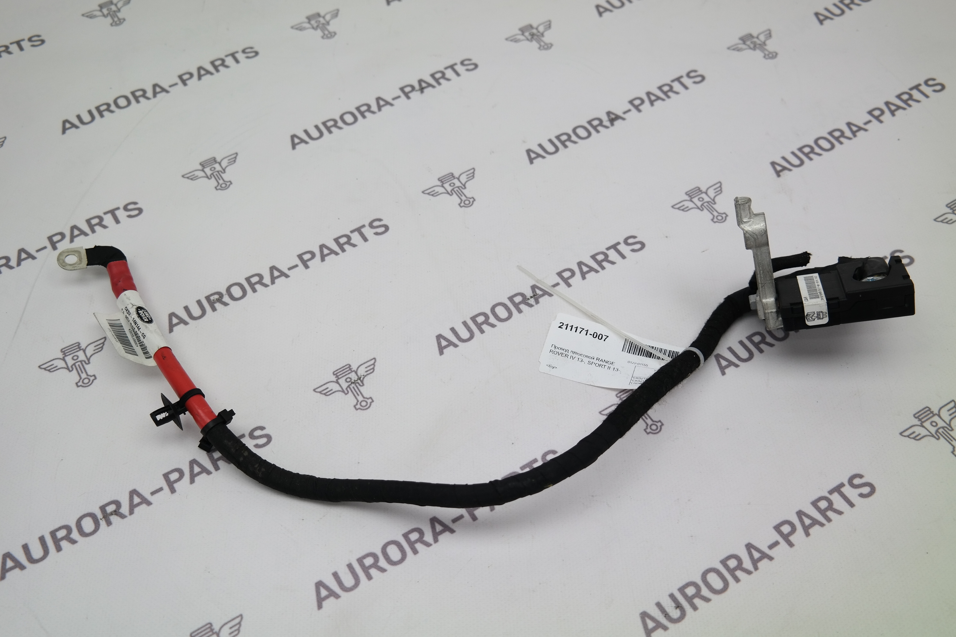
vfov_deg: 40.0
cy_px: 318
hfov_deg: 57.2
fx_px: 876
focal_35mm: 33
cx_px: 478
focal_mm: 22
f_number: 4
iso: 100
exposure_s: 1/100
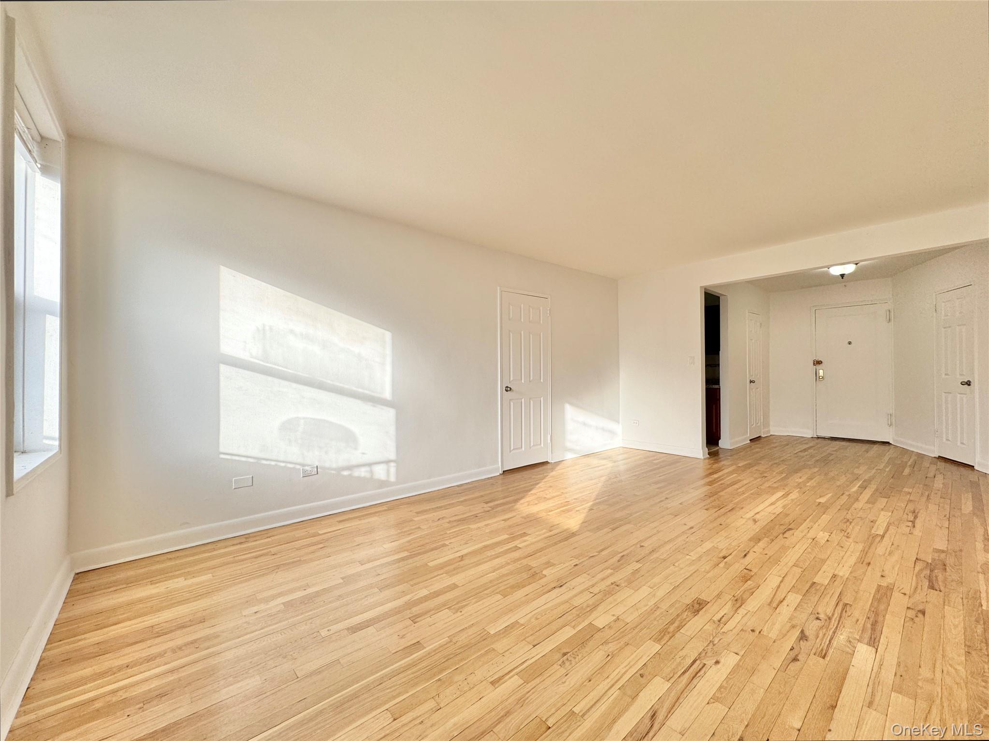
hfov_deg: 102.1
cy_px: 370
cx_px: 494
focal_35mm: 14
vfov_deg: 85.7
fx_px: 400
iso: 40
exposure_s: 1/235
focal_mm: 2.22
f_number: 2.2
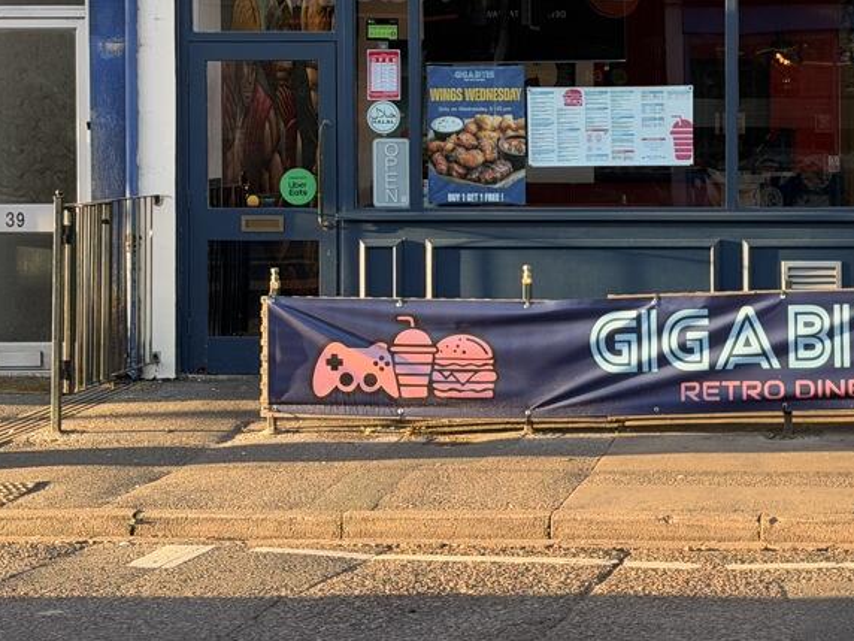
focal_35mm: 86
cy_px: 142
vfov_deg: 17.1
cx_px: 757
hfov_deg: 22.3
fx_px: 2122
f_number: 1.78
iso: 80
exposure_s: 1/364
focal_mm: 6.76
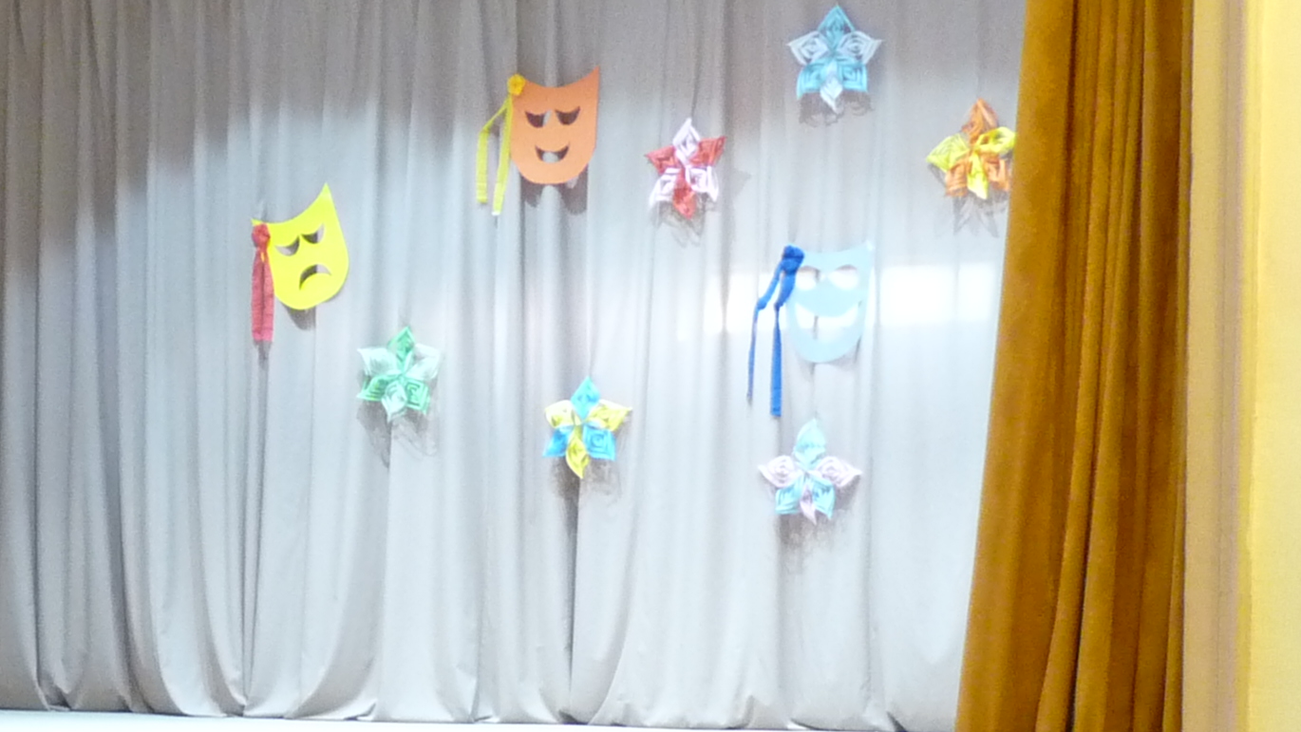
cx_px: 577
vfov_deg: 13.5
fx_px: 3002
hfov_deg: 24.4
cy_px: 880
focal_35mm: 87
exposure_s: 1/8
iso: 400
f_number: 3
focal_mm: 5.4
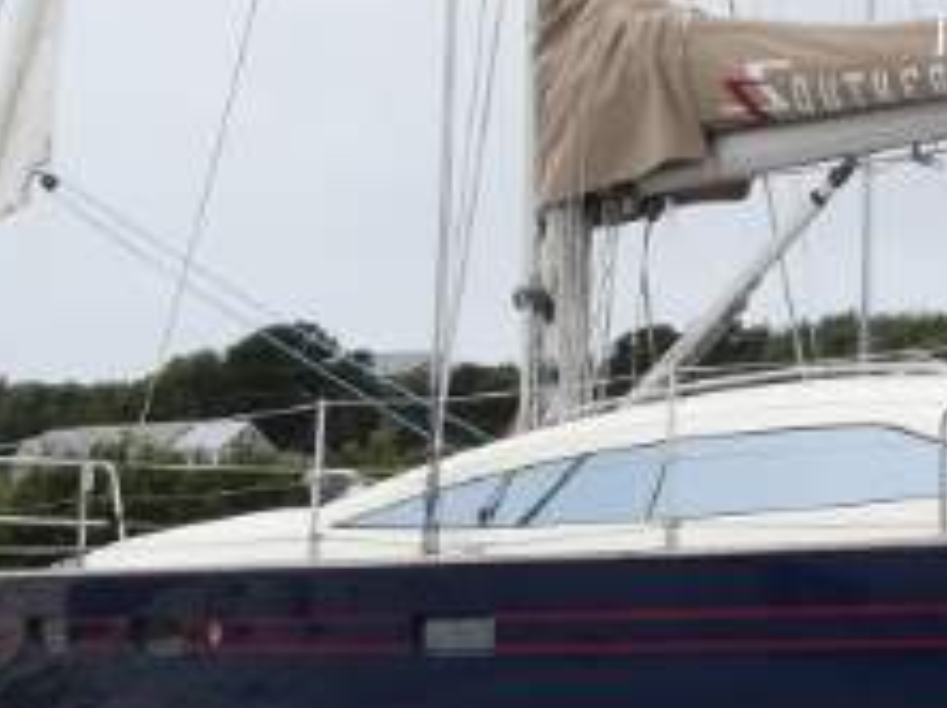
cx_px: 973
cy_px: 260
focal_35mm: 104
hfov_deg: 18.4
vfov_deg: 14.2
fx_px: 2842
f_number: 3.5
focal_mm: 4.3
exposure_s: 1/1000
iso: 80
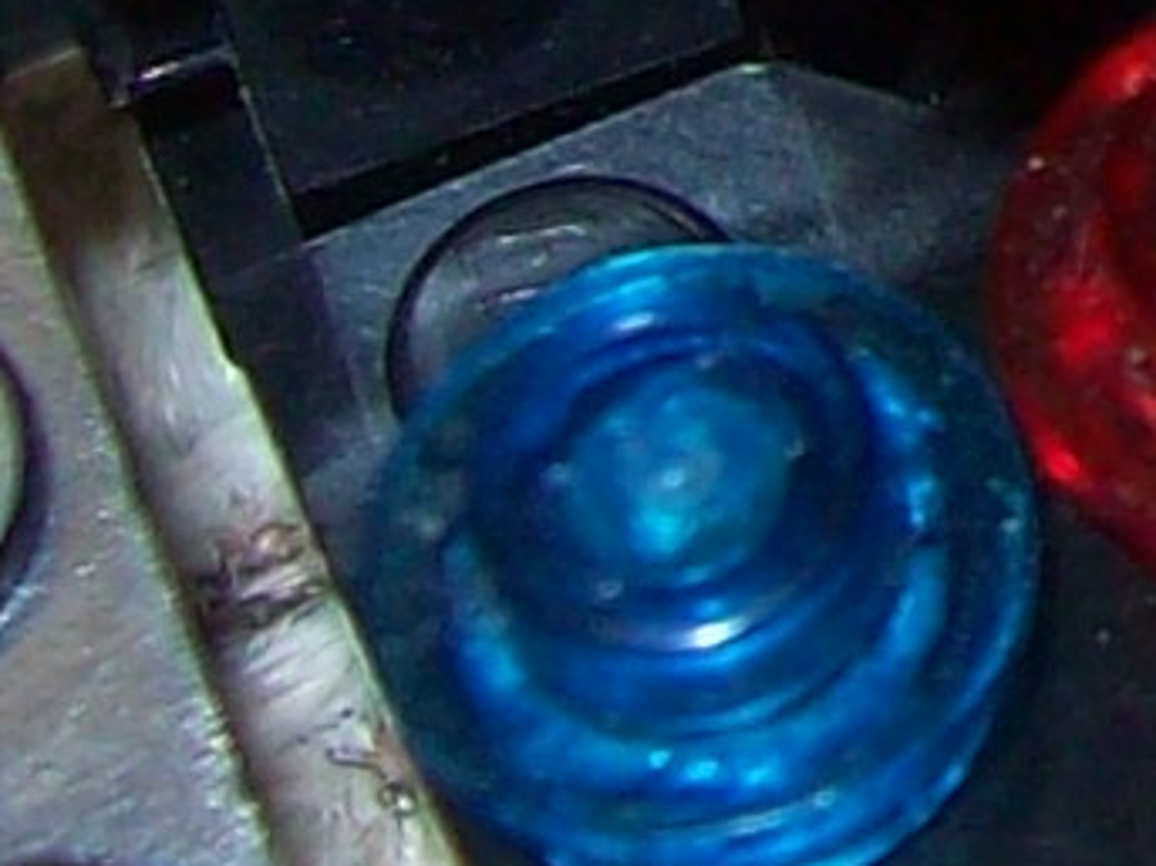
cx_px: 3262
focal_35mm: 272
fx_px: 9080
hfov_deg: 6.7
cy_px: -1392
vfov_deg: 5.2
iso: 80
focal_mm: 6
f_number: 2.7
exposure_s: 1/64
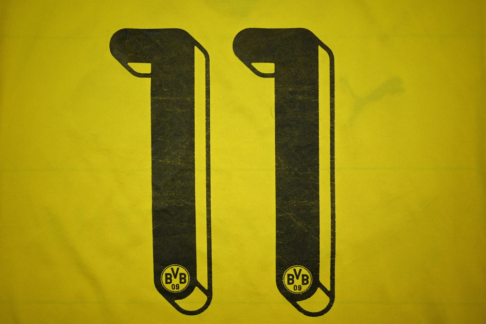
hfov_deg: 60.3
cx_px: 243
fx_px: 419
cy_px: 162
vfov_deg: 42.4
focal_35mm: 31
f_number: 4.8
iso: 200
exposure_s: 1/180
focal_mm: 31
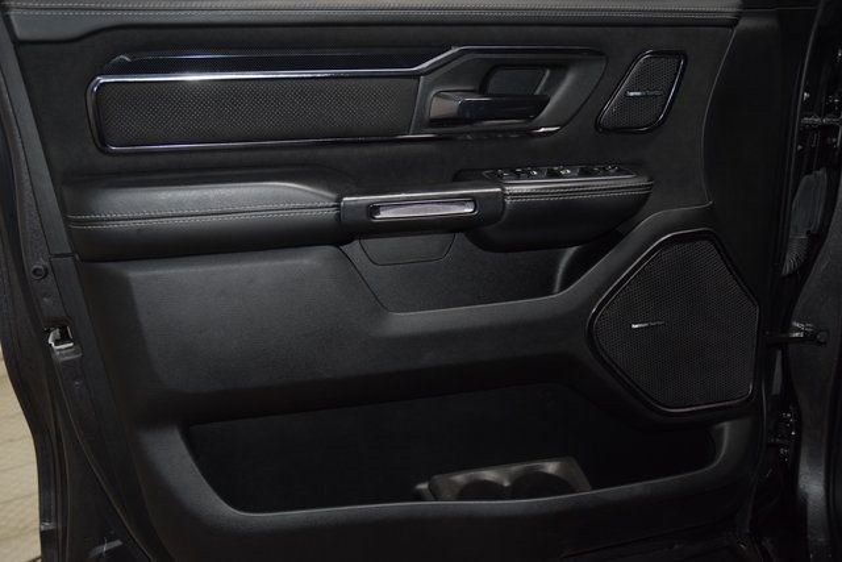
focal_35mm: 36
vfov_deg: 36.9
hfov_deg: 53.1
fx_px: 842
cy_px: 281
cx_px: 421
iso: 1600
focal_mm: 24
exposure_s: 1/125
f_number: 3.8
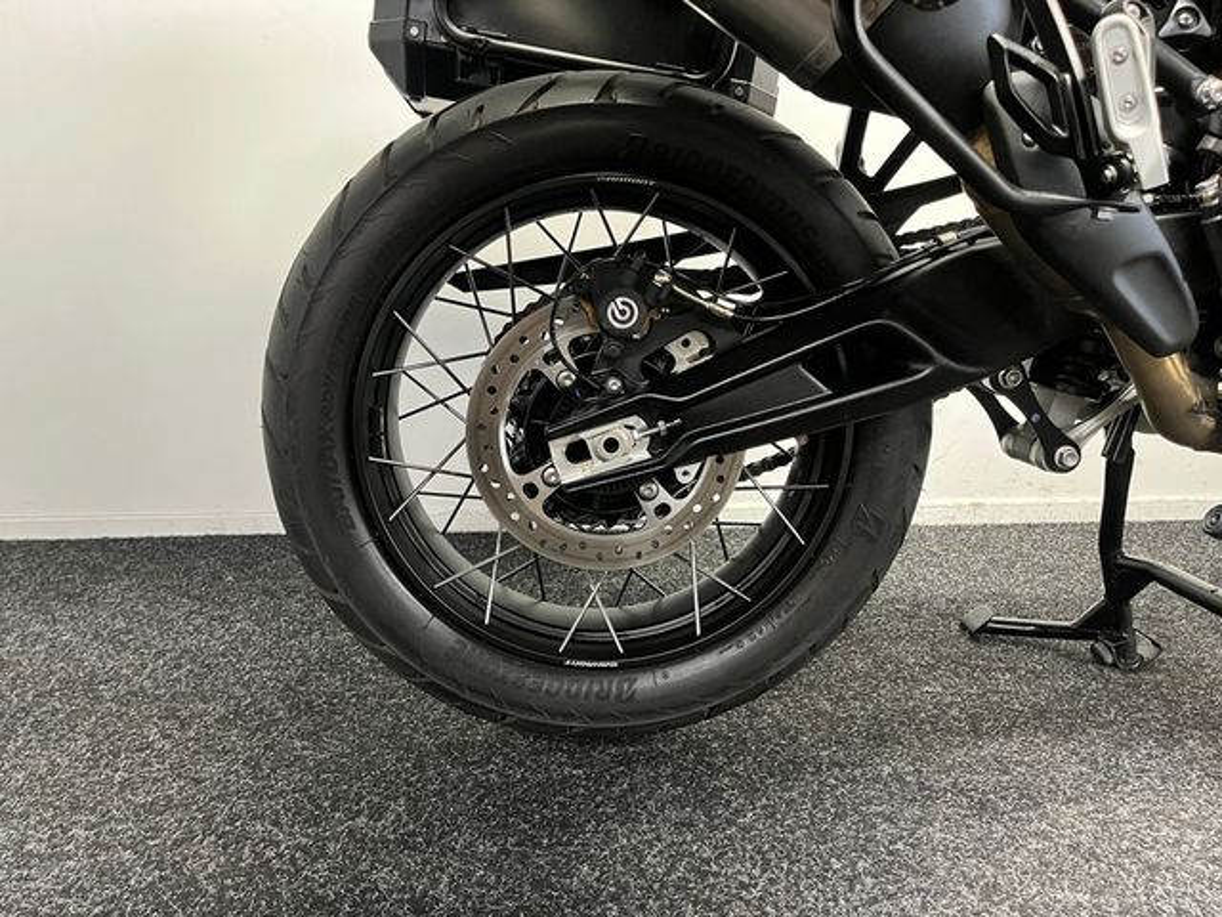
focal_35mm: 26
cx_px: 611
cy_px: 458
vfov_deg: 53.1
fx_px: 918
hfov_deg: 67.3
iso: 500
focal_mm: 5.1
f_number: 1.6
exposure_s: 1/33
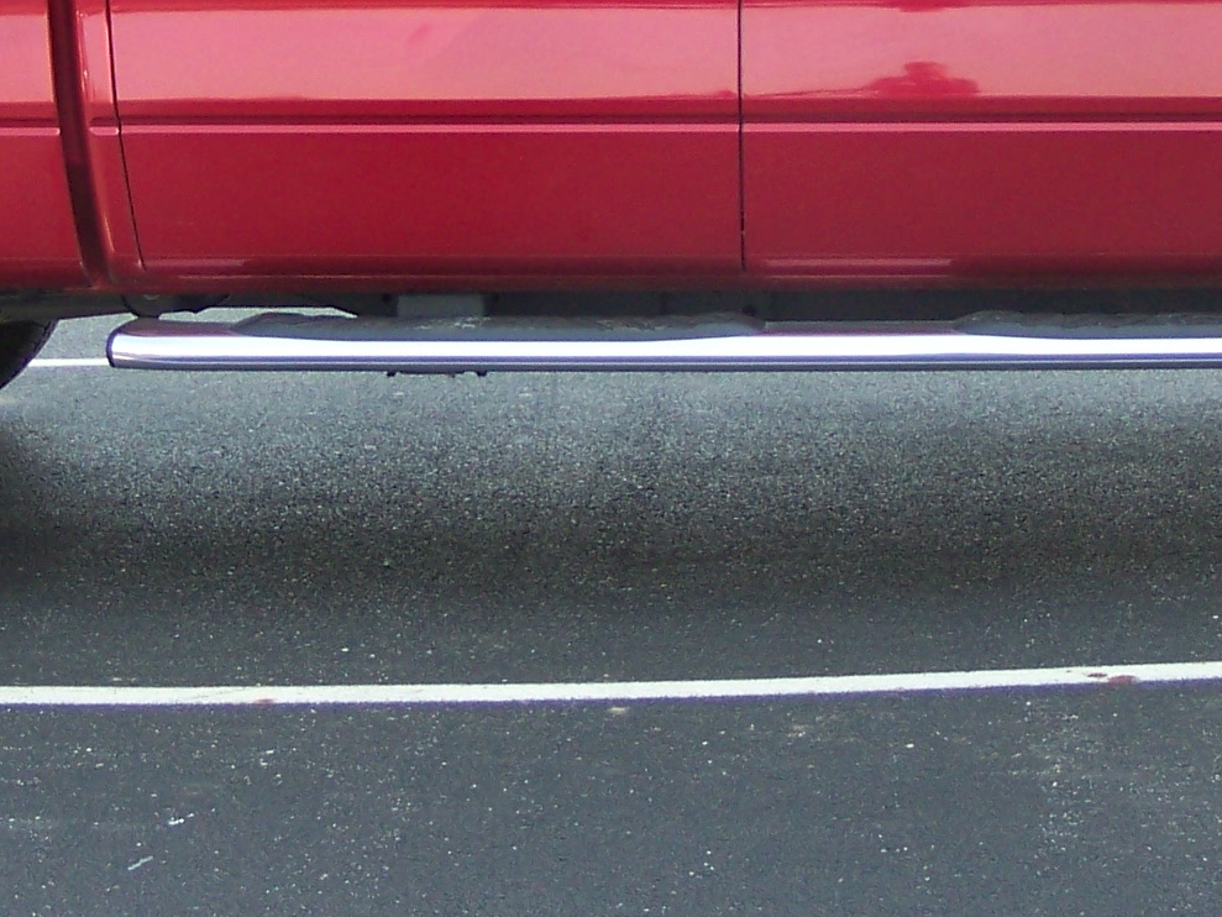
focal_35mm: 118
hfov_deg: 16.7
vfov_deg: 12.4
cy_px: 61
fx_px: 4166
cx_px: 735
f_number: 2.8
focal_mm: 6.3
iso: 64
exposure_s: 1/125
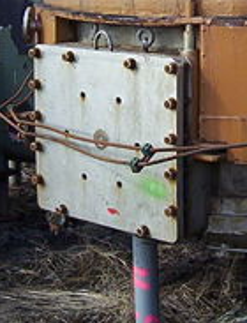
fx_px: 836
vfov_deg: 21.6
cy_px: 71
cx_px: 277
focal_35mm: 89
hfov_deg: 16.3
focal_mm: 5.26
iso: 100
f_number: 3.84
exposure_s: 1/333
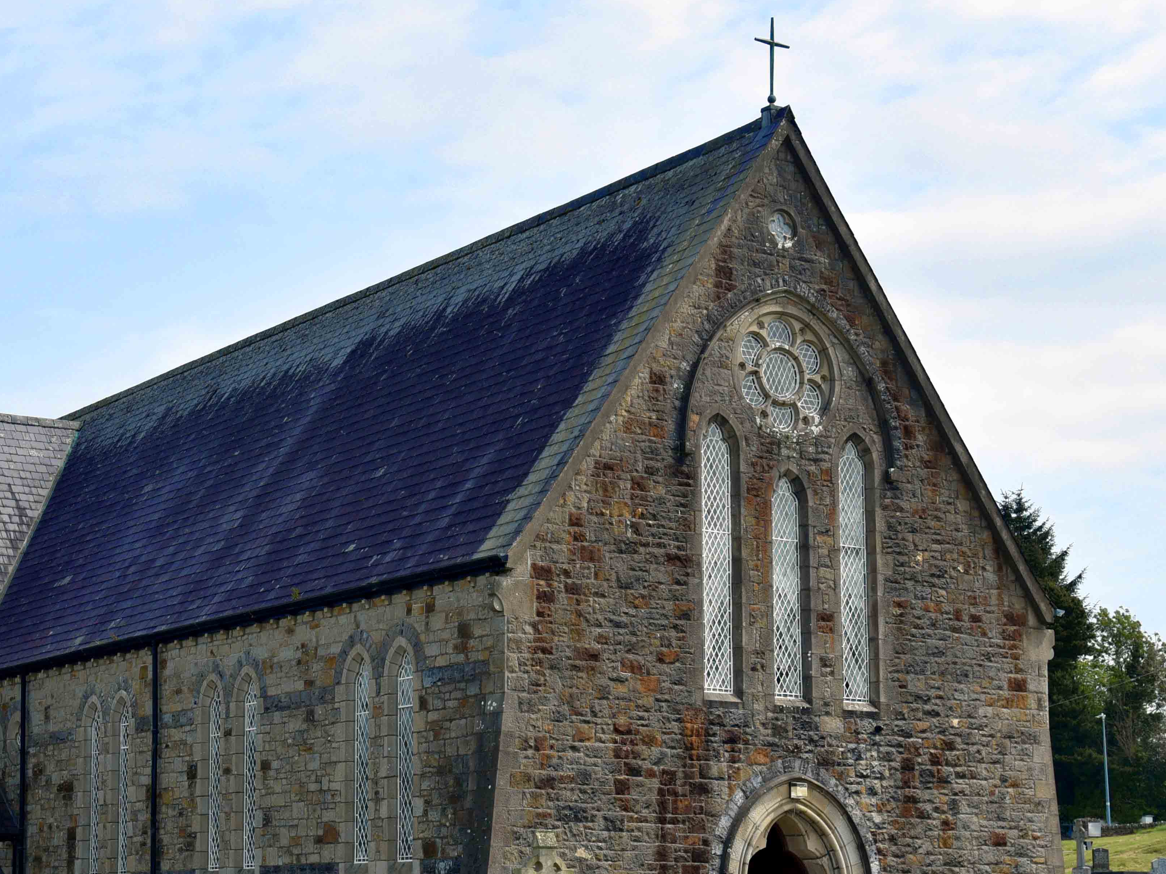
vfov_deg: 20.3
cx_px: 278
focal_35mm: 72
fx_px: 2425
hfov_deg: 26.6
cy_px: 645
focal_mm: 40
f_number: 10
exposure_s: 1/400
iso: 200
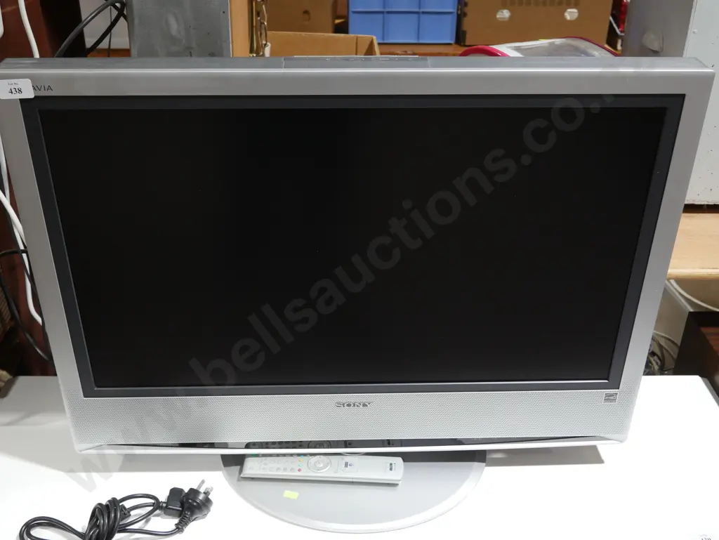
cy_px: 270
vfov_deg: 36.0
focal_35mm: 40
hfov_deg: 46.8
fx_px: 831
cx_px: 360
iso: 500
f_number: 4.5
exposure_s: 1/60
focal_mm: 20
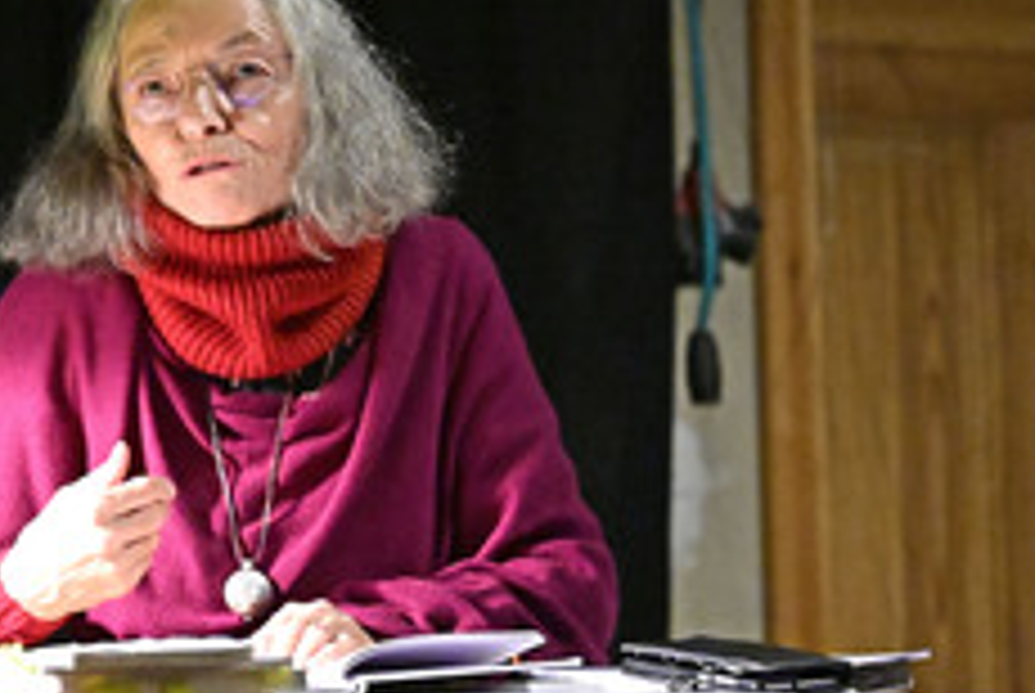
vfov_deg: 10.0
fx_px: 3944
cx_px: 173
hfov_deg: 14.8
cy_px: 378
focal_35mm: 137
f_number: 2.8
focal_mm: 70
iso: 12800
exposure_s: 1/125
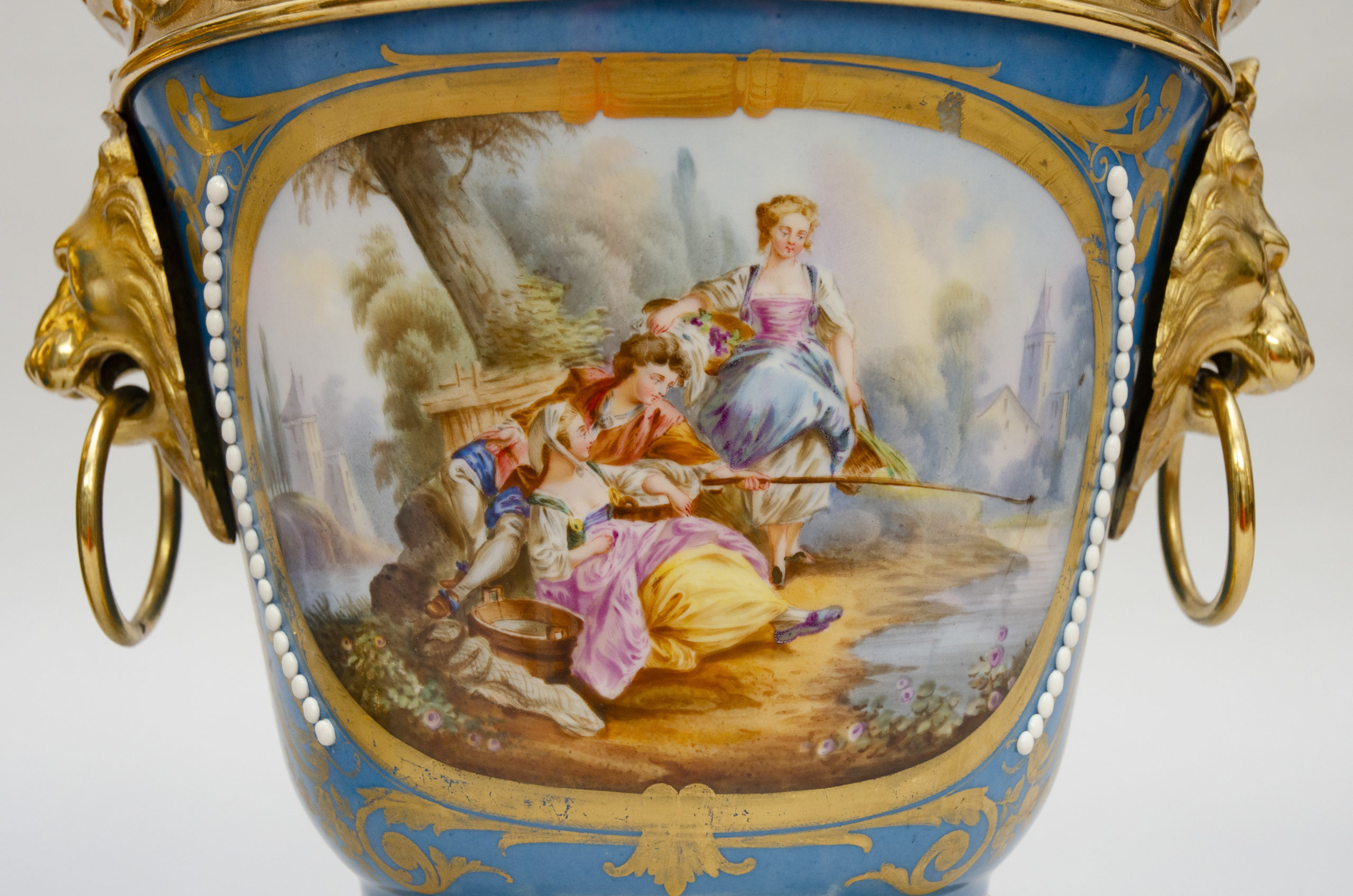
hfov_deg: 33.5
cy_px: 448
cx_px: 676
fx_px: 2250
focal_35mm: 60
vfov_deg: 22.5
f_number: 8
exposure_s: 1/125
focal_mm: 40
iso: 200
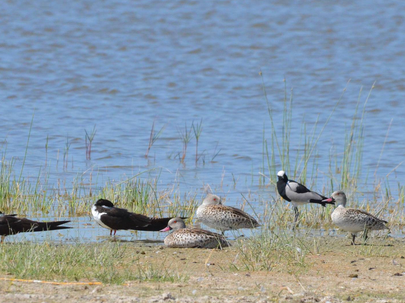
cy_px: 151
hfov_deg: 2.4
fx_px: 9557
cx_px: 205
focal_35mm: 817
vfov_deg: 1.8
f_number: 13
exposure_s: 1/2500
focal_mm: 500
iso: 2500
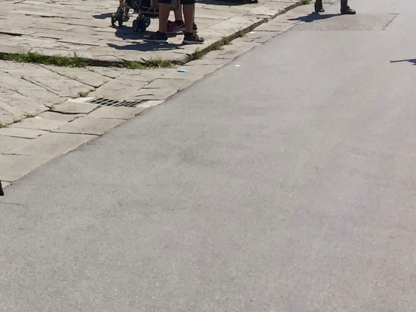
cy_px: -106
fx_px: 1250
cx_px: -218
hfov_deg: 17.0
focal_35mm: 104
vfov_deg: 13.6
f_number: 2.2
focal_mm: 4.15
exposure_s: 1/3049
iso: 32
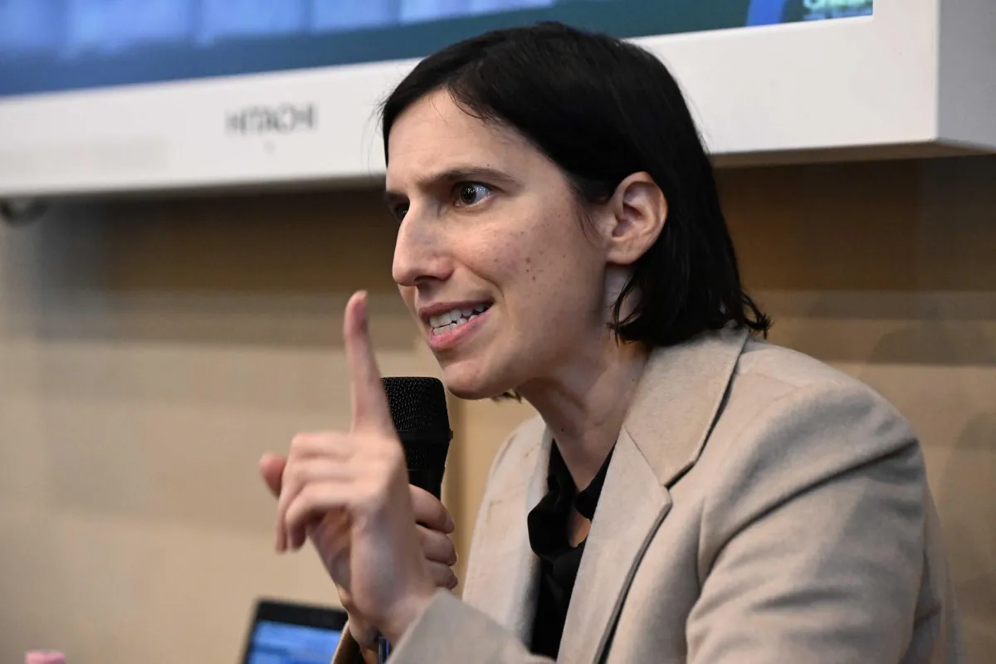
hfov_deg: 16.4
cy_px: 332
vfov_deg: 11.0
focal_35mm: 125
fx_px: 3458
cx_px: 498
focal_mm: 125
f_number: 4
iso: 9000
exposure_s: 1/250
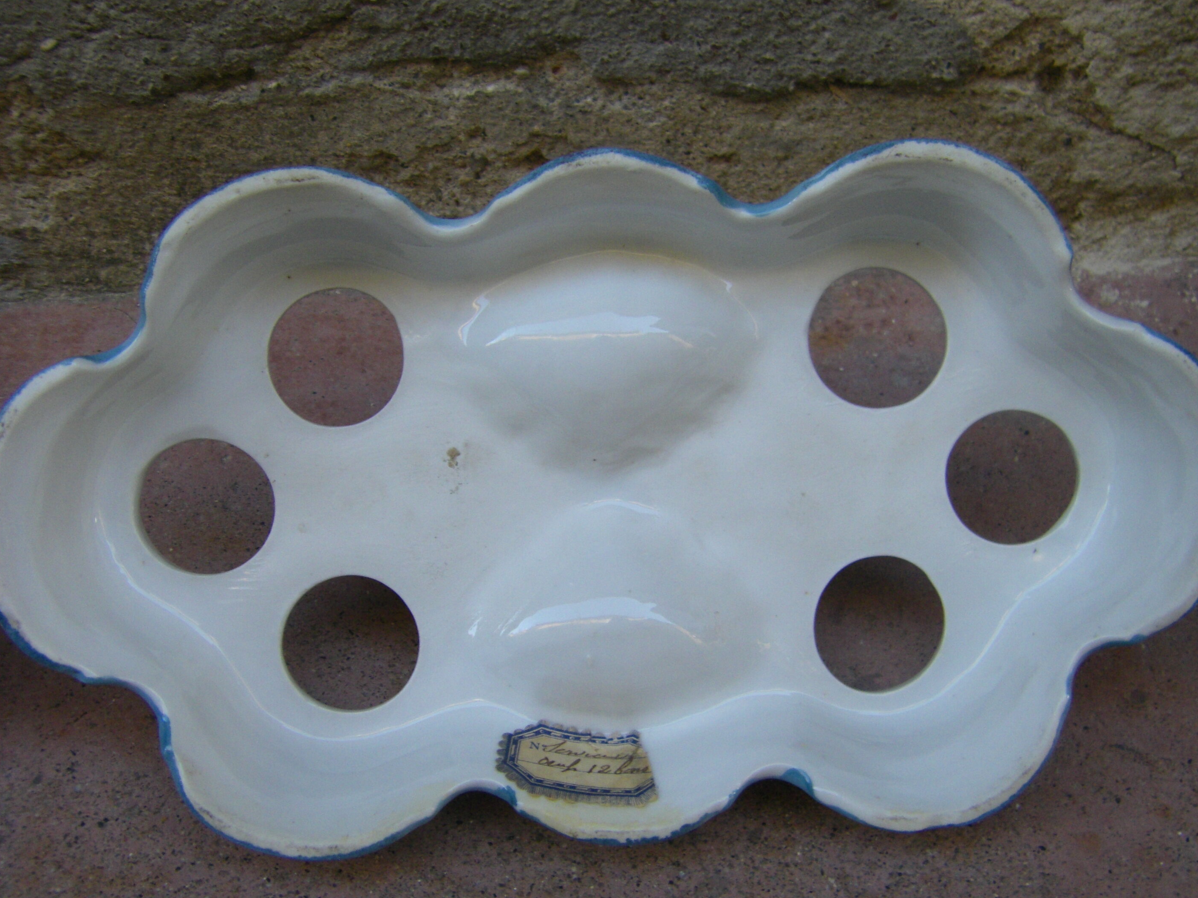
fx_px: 1523
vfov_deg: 32.8
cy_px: 492
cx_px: 640
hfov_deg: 42.9
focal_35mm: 44
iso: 200
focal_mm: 6.3
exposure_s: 1/50
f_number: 3.5
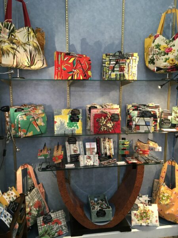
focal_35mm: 29
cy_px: 119
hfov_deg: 48.2
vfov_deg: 61.7
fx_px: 199
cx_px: 89
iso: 80
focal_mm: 4.15
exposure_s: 1/33
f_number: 2.2
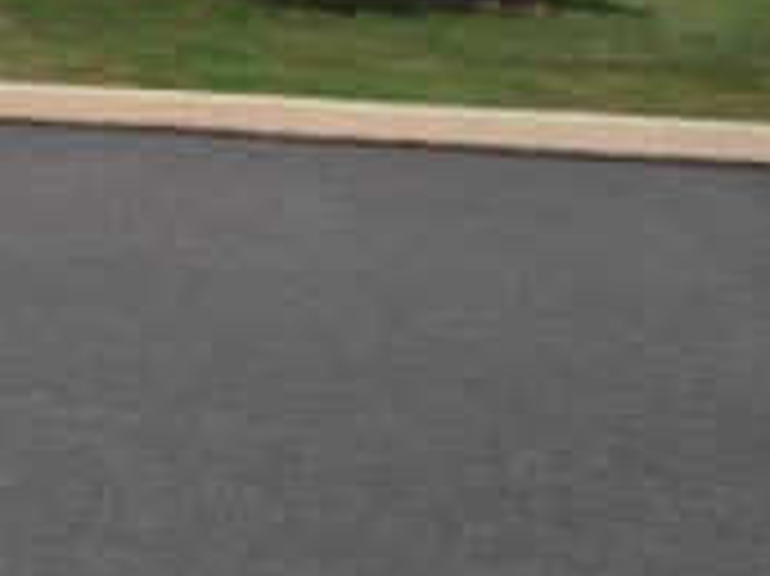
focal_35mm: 63
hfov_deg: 28.0
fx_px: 1400
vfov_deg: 21.8
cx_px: -77
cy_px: -90
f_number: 3
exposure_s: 1/2000
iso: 80
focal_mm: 4.2
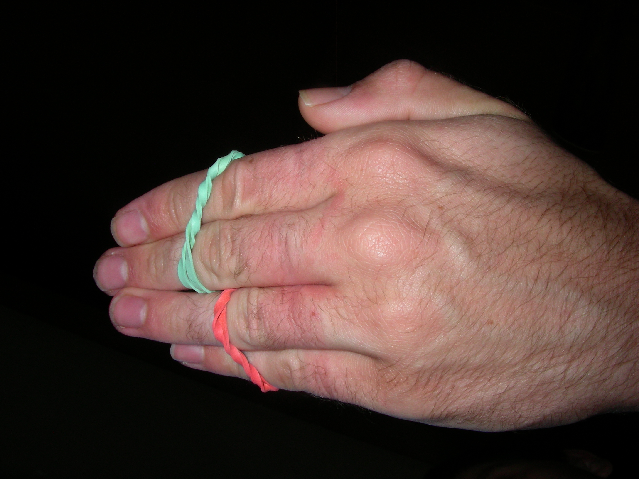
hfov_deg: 49.0
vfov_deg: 37.7
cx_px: 320
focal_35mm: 38
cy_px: 240
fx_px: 701
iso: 50
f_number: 6.8
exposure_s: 1/60.1
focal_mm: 6.3
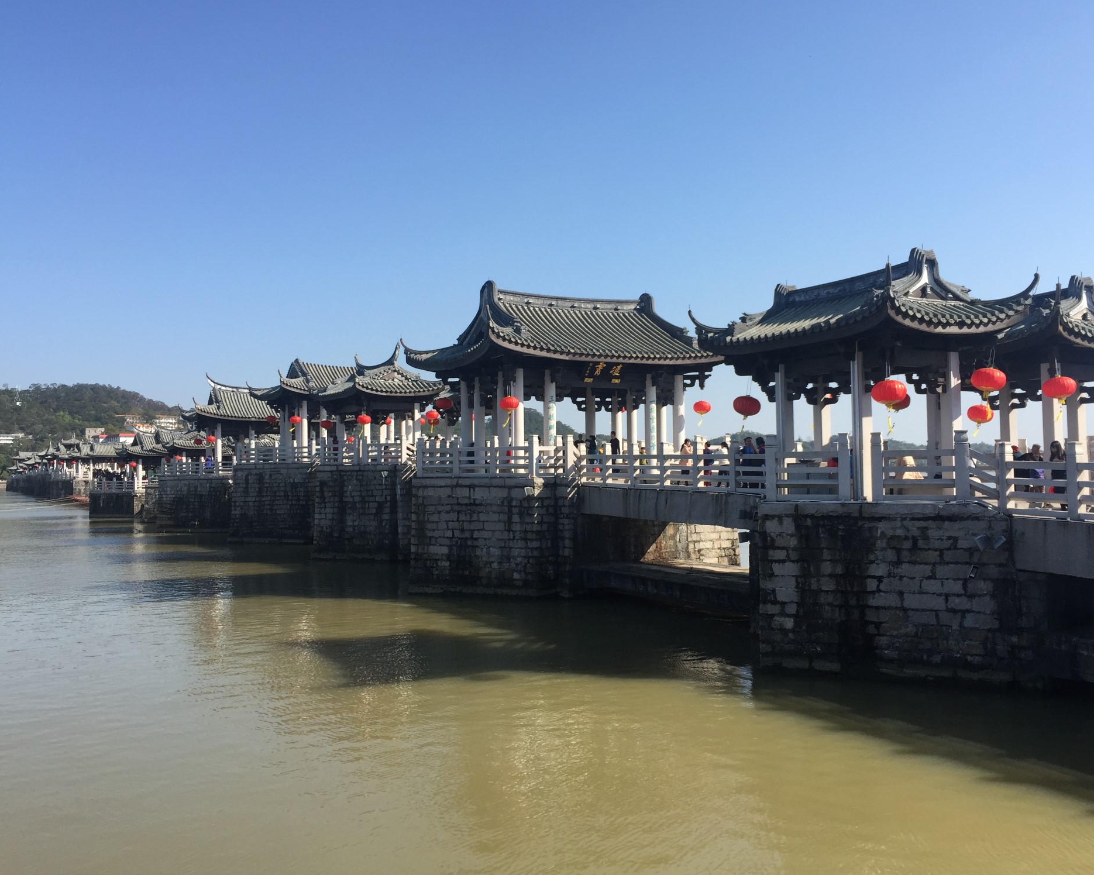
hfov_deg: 57.1
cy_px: 427
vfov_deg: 47.1
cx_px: 588
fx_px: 1004
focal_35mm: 31
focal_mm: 4.15
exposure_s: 1/1364
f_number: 2.2
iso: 32
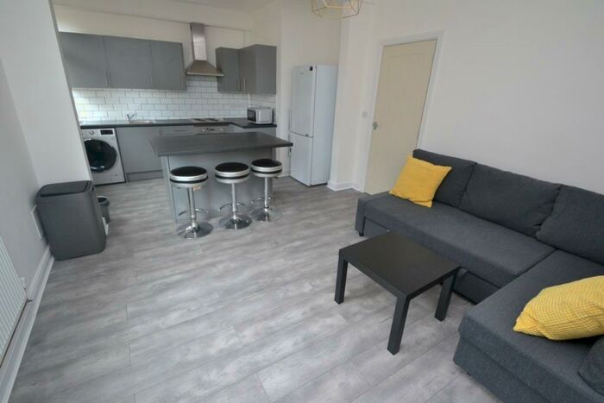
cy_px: 202
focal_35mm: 15
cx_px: 302
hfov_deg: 100.4
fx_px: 252
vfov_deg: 77.4
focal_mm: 10
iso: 1600
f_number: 8
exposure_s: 1/50
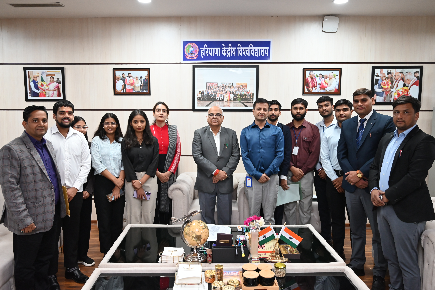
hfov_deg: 61.9
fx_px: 363
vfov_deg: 43.6
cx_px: 218
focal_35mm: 30
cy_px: 145
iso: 2200
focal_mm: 30
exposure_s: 1/125
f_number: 4
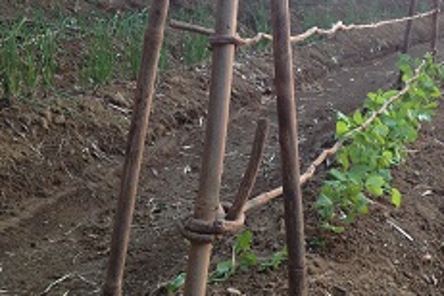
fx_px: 777
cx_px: 306
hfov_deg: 31.6
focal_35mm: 63
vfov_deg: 21.5
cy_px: 96
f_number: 2.4
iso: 80
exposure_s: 1/120
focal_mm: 4.28
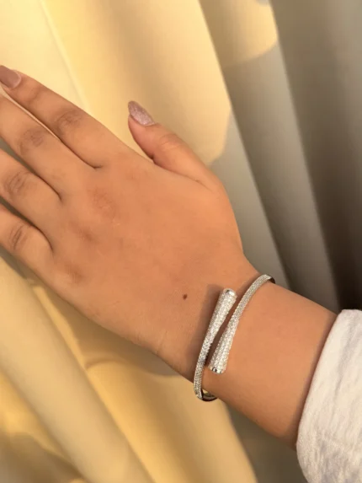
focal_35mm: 24
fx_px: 335
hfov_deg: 56.8
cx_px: 181
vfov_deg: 71.6
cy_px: 242
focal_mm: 6.76
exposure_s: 1/1192
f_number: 1.78
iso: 80
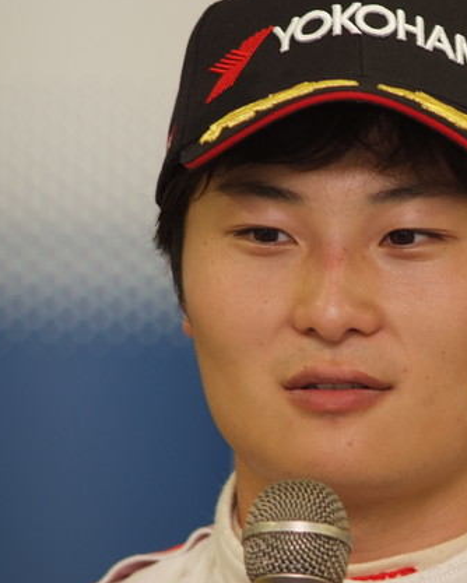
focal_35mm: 437
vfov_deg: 4.4
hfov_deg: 3.5
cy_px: 305
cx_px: 401
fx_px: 7544
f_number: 2.8
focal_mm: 180
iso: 400
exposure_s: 1/125
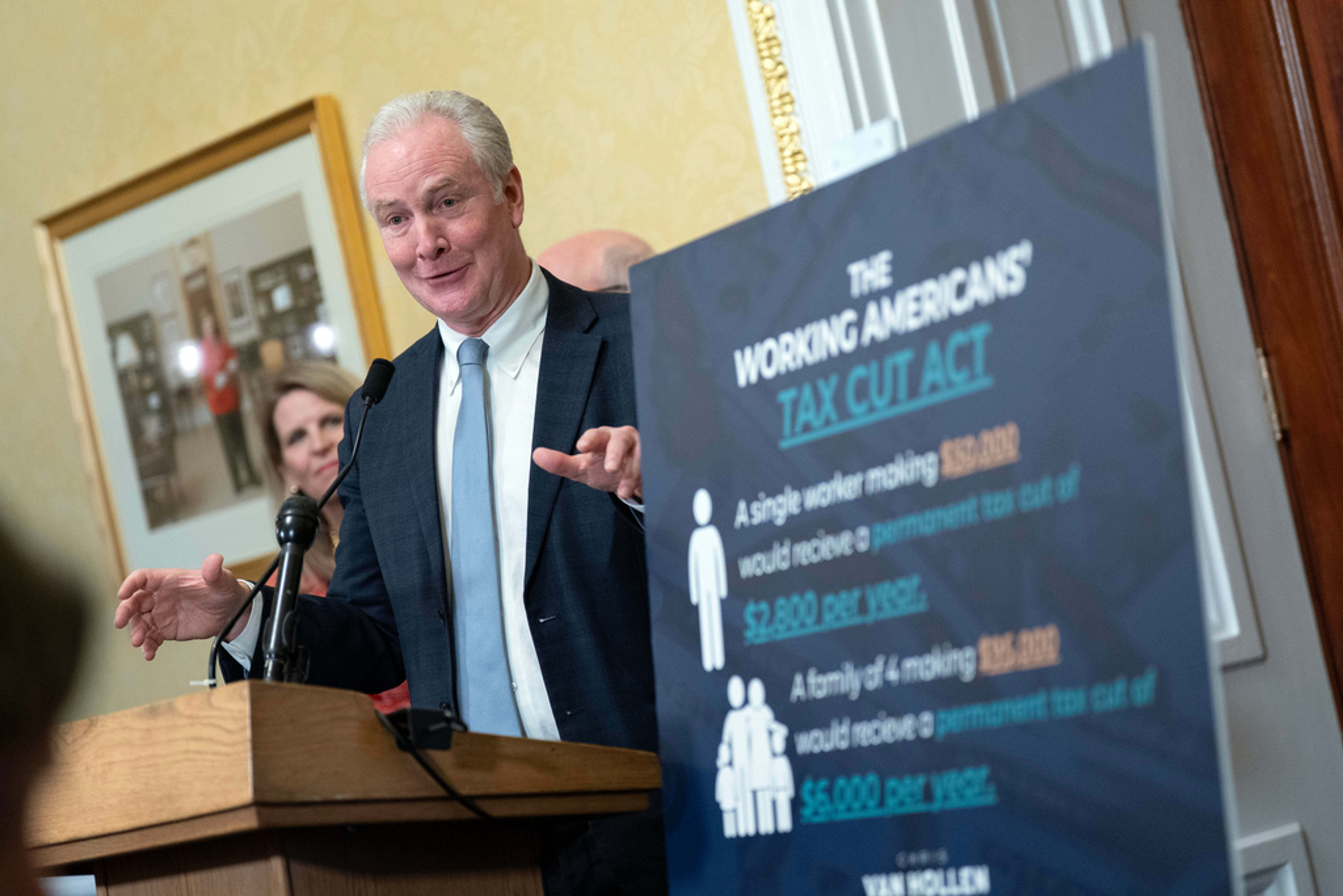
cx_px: 672
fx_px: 3805
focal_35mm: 102
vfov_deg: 13.4
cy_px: 448
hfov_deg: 20.0
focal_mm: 102
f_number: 2.8
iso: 3200
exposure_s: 1/250
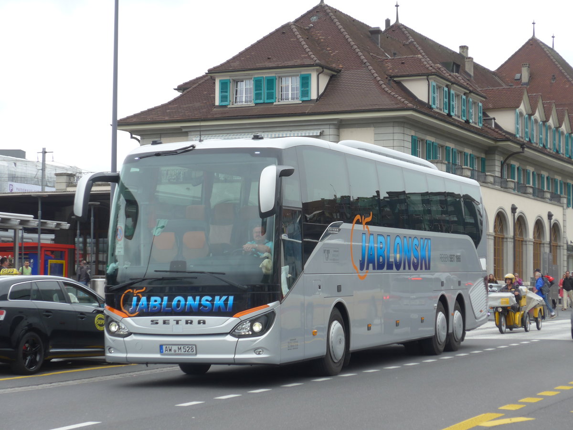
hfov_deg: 22.8
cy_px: 215
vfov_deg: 17.2
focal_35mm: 86
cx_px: 286
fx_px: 1424
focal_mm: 17
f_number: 4.5
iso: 80
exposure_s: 1/200
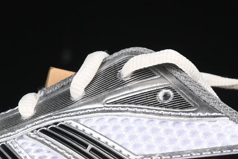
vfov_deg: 3.6
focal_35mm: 386
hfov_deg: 5.3
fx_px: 2552
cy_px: 129
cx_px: 67
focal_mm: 50
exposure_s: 1/60
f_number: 7.1
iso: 160
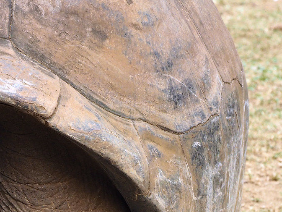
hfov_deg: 4.6
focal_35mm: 428
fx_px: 3487
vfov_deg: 3.5
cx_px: -61
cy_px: 128
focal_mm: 60
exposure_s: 1/125
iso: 320
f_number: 7.1
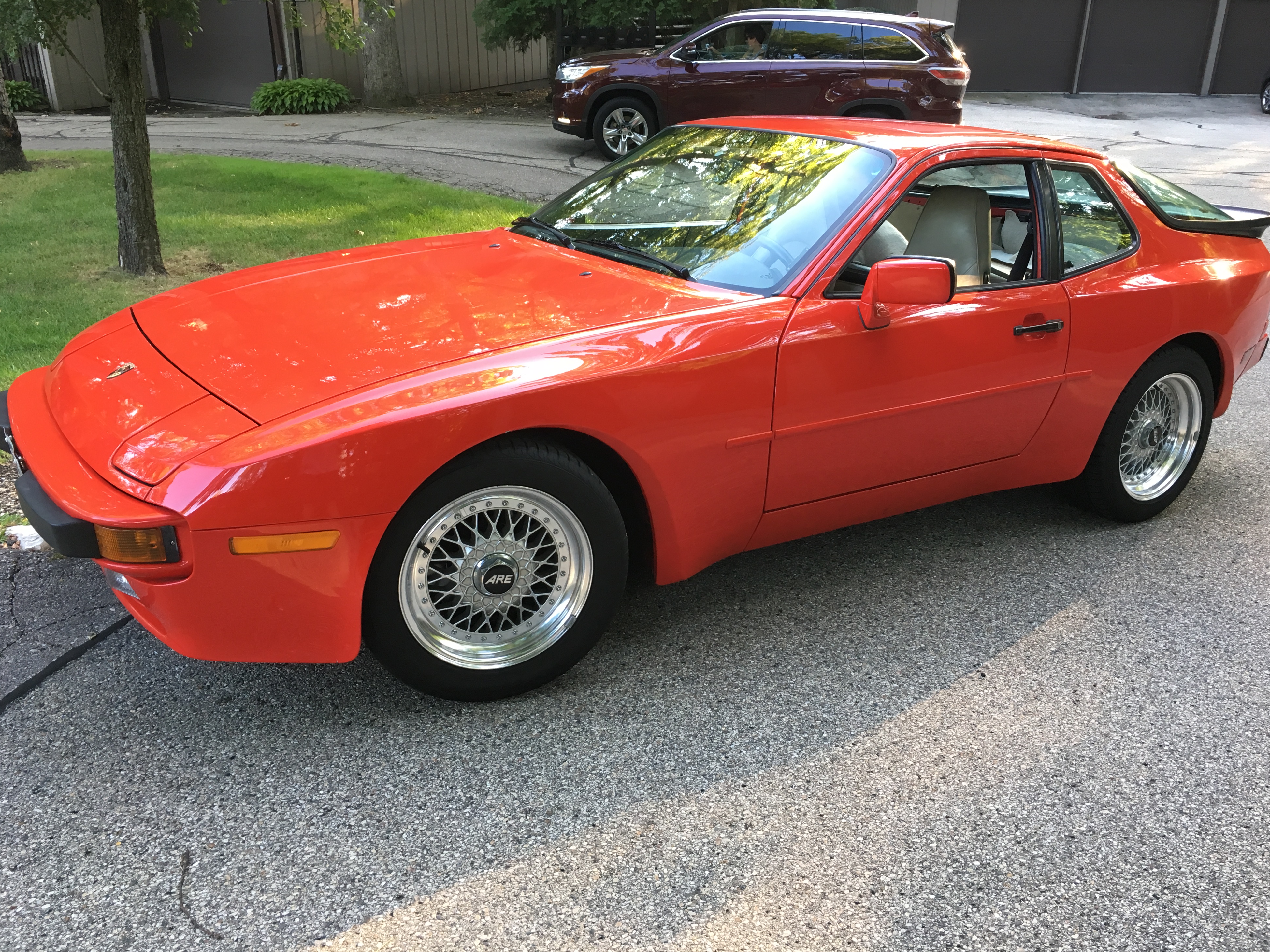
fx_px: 1101
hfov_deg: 60.0
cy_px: 469
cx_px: 642
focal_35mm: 30
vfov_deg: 46.8
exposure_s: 1/30
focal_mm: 4.15
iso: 32
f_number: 2.2
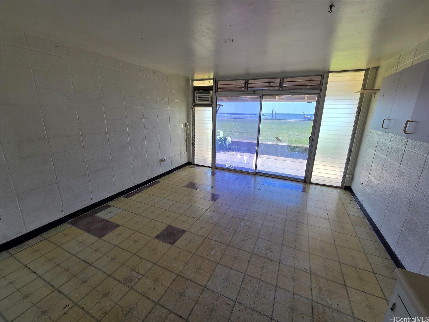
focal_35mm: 13
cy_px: 161
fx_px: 161
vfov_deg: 89.9
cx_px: 214
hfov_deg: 106.2
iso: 50
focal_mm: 2.2
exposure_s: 1/164
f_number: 2.2
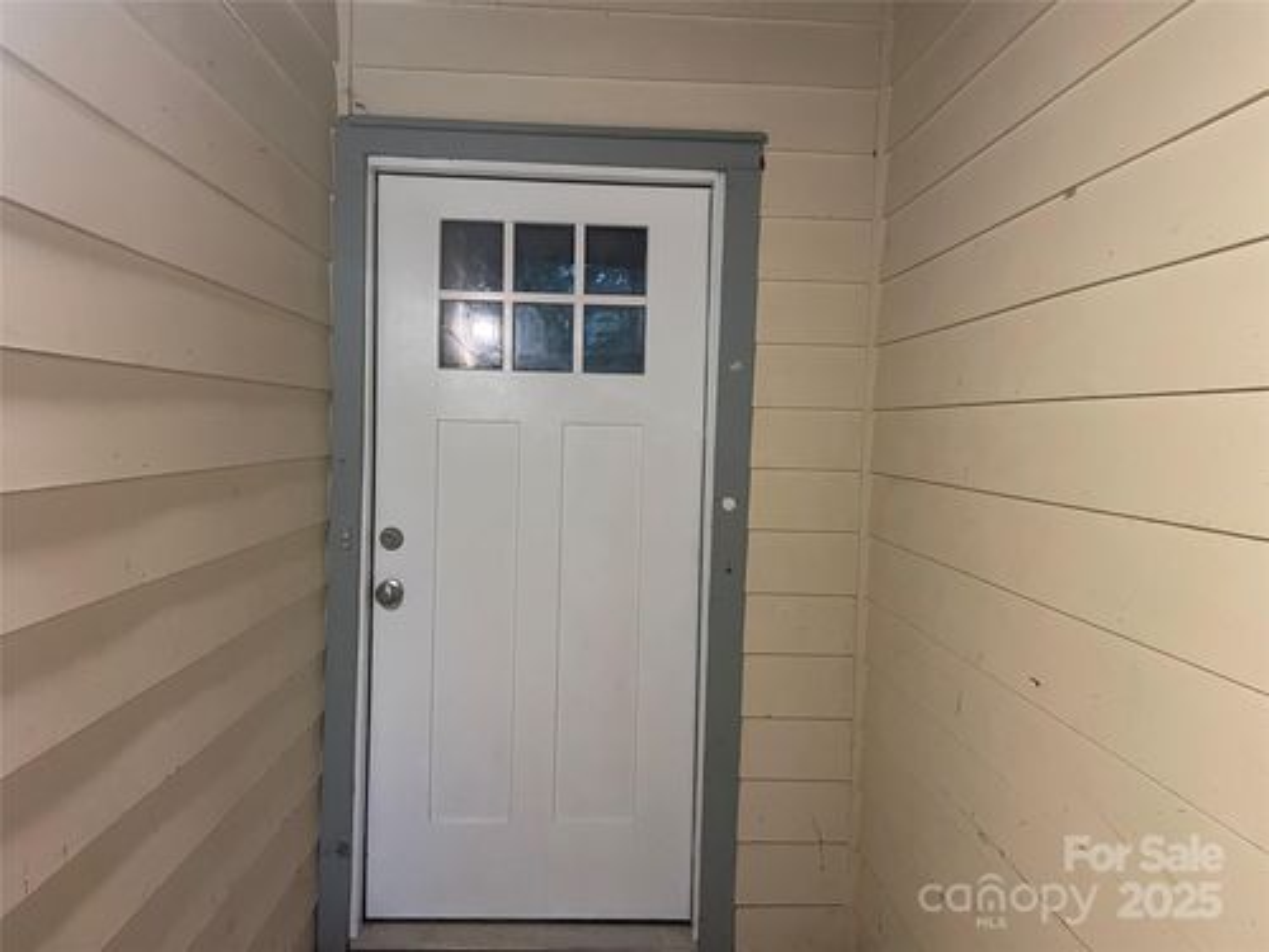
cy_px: 476
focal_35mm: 26
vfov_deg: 53.1
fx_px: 953
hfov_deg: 67.3
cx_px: 634
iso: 400
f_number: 1.6
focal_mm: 4.2
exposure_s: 1/40
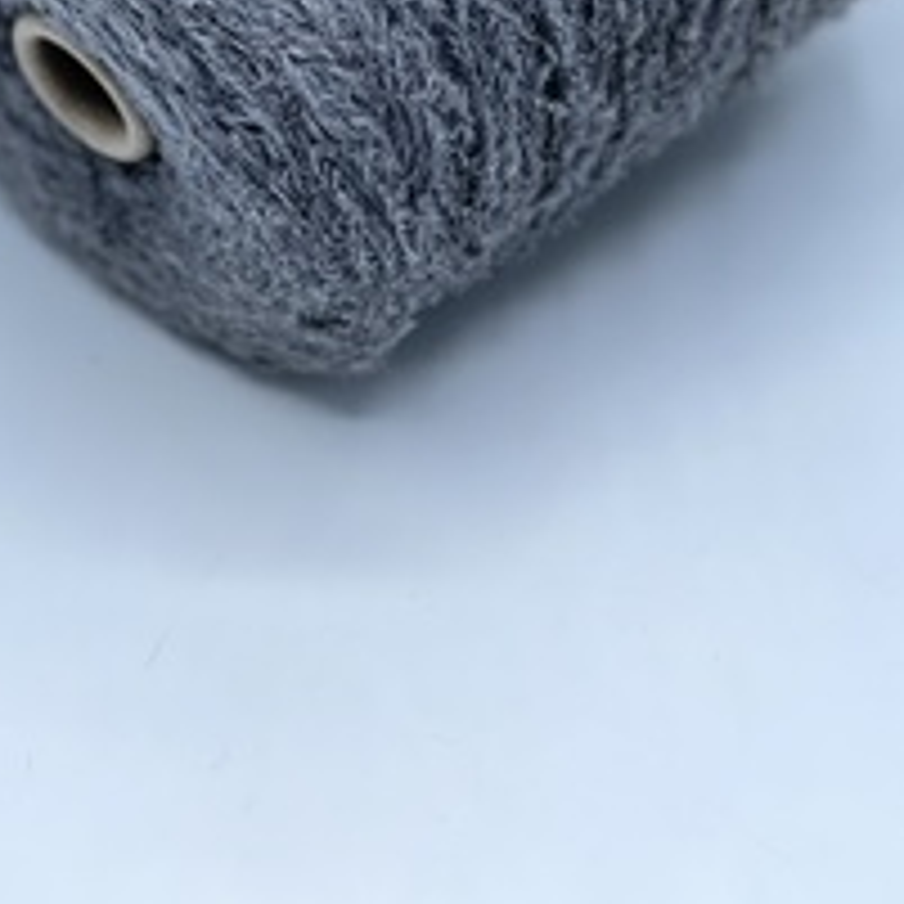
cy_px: -166
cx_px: 378
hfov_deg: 12.9
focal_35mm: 135
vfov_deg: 12.6
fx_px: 3989
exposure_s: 1/131
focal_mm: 7.5
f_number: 2.2
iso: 20
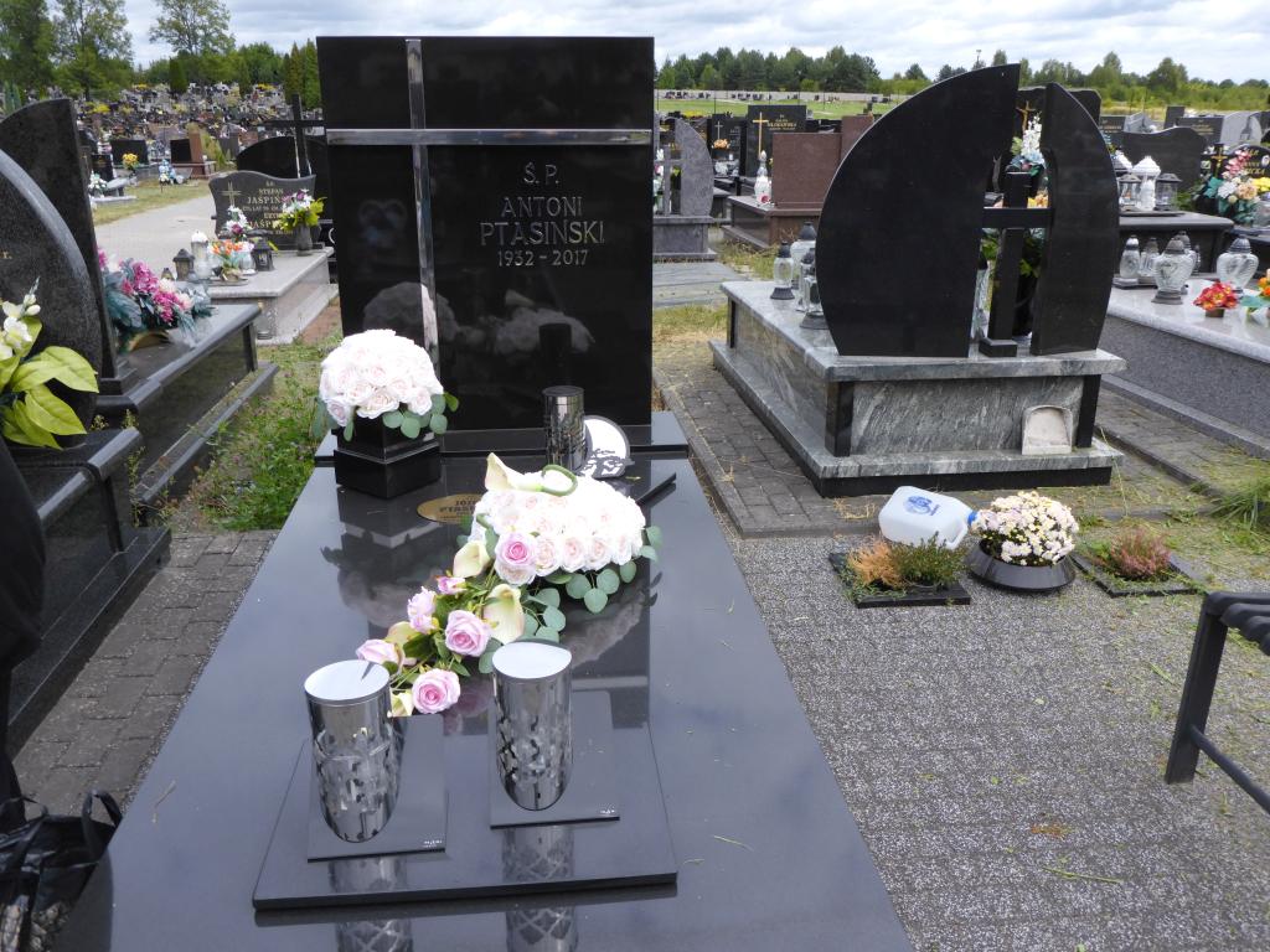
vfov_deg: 49.7
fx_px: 1027
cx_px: 635
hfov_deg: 63.4
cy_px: 476
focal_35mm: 28
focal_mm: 4.9
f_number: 3.3
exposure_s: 1/500
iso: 80
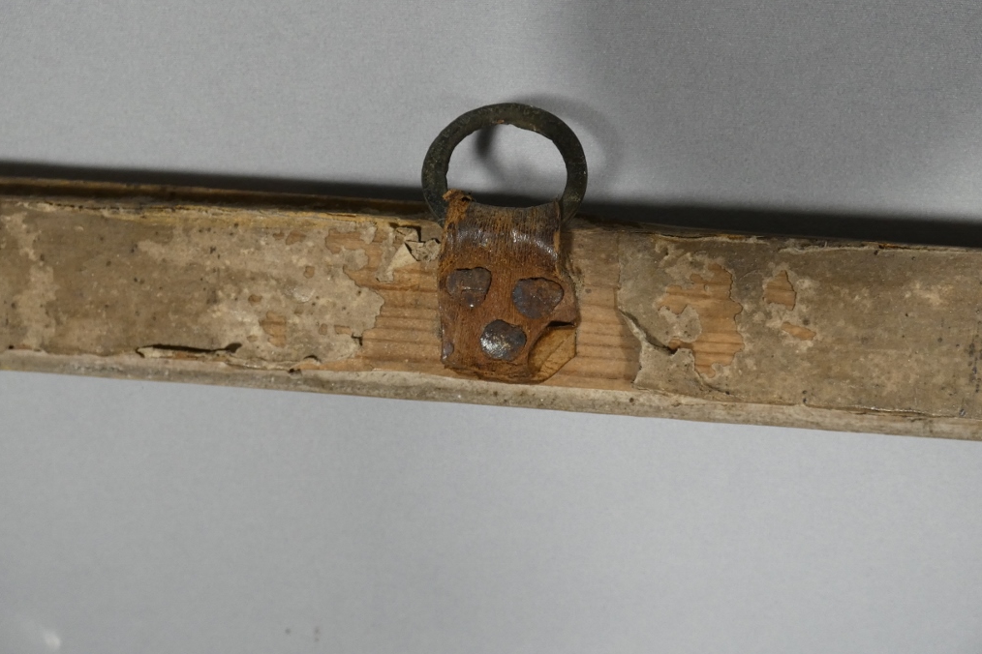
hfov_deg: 81.2
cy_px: 296
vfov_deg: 59.4
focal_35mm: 21
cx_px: 491
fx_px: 573
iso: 200
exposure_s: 1/125
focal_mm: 3.6
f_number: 2.8
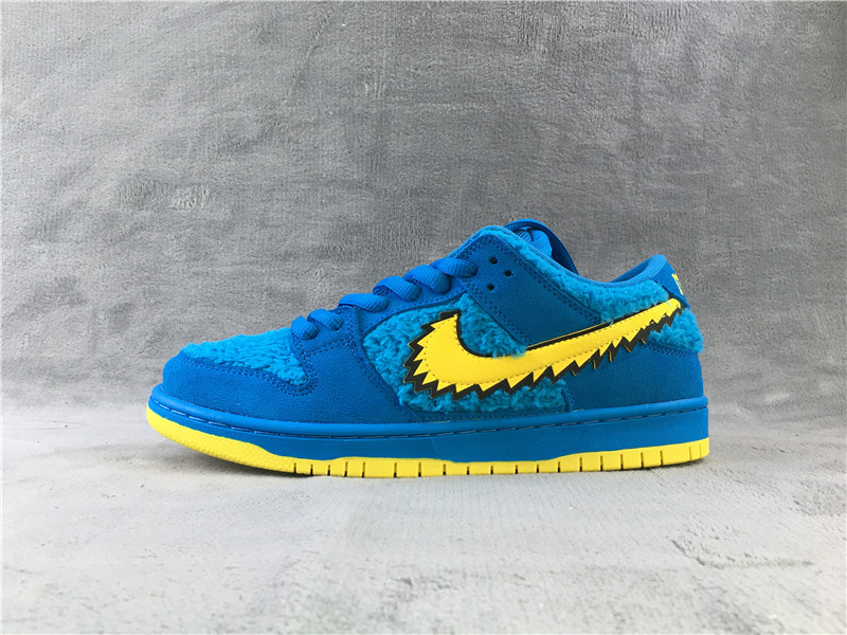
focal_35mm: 29
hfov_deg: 61.7
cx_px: 424
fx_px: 710
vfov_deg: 48.2
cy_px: 318
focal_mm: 4.15
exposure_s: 1/33
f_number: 2.2
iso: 32
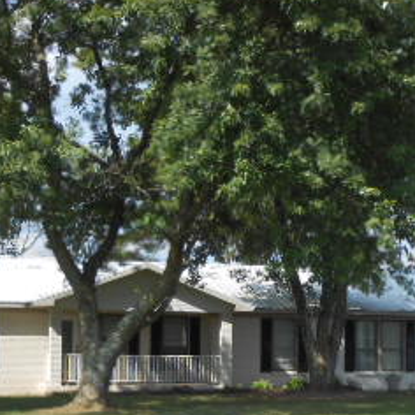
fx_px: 977
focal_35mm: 72
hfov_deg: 24.0
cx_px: 236
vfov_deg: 23.6
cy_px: 341
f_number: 3.8
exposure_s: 1/500
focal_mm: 5.3
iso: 80
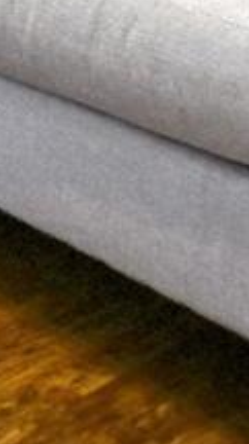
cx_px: -570
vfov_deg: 11.0
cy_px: -424
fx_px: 2108
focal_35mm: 179
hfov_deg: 6.1
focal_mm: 12
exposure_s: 1/20
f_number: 3.5
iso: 360
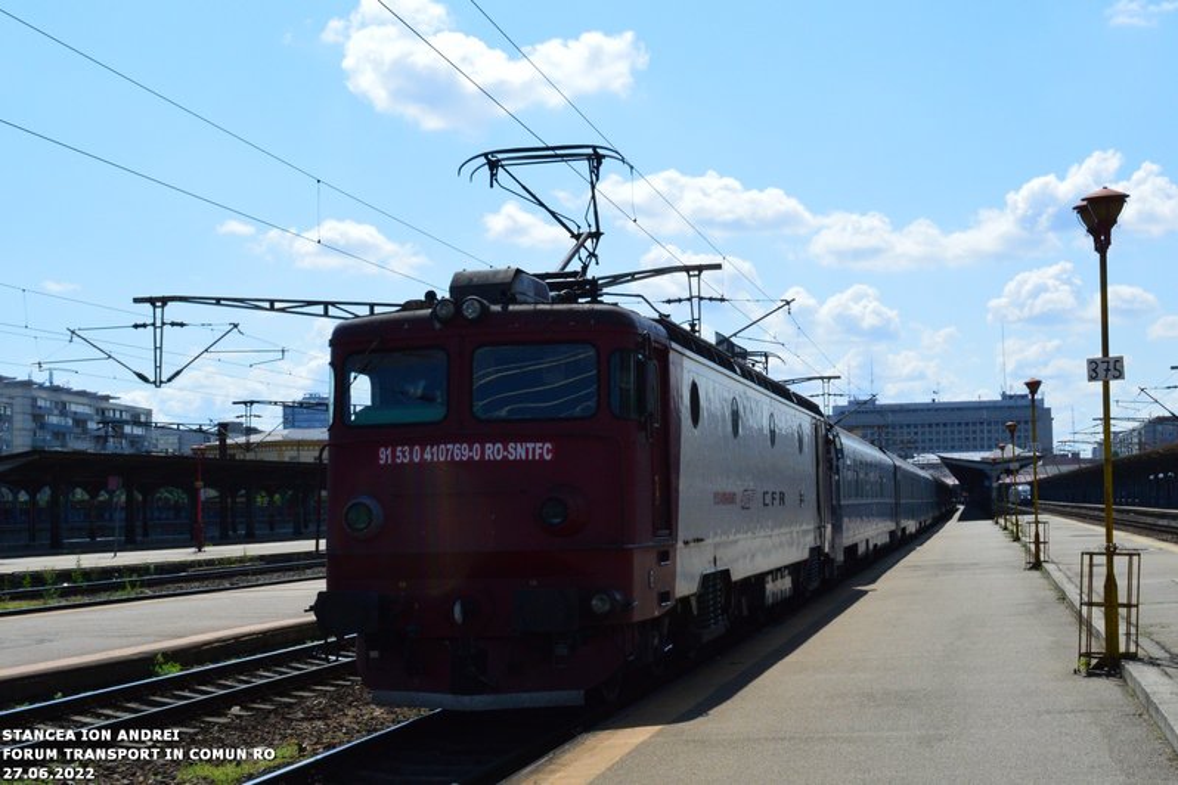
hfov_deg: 53.1
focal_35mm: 36
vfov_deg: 36.9
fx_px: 1178
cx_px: 589
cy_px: 392
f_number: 13
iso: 800
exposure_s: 1/1000
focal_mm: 24
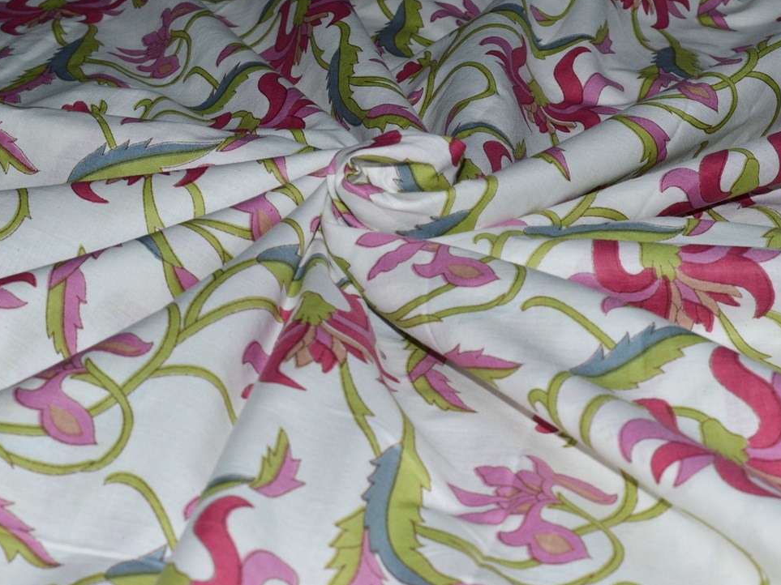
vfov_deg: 18.7
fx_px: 1782
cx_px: 414
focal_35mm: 79
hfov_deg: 24.7
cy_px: 290
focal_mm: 48
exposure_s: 1/80
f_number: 13
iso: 400
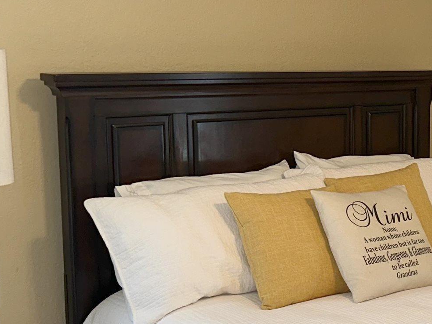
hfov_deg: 24.1
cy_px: 183
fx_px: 936
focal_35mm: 75
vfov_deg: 19.6
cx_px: 488
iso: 160
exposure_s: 1/19
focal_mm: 6.86
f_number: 1.78
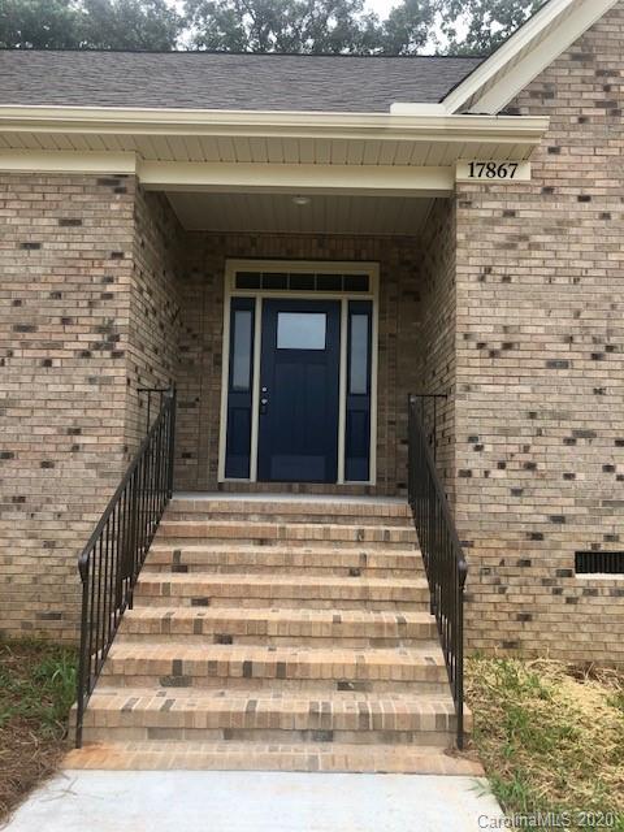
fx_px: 673
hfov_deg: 49.7
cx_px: 312
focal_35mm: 28
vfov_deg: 63.4
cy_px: 416
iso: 20
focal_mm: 3.99
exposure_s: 1/284
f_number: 1.8
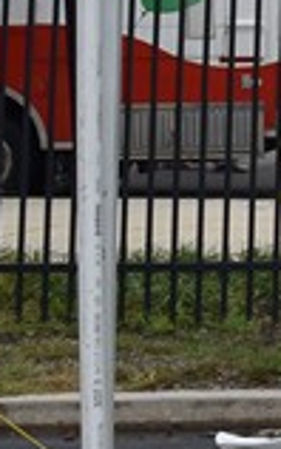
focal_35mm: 203
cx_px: 1377
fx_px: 2486
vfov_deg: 10.0
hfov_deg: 5.2
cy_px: -186
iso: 200
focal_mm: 21
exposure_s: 1/320
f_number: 9
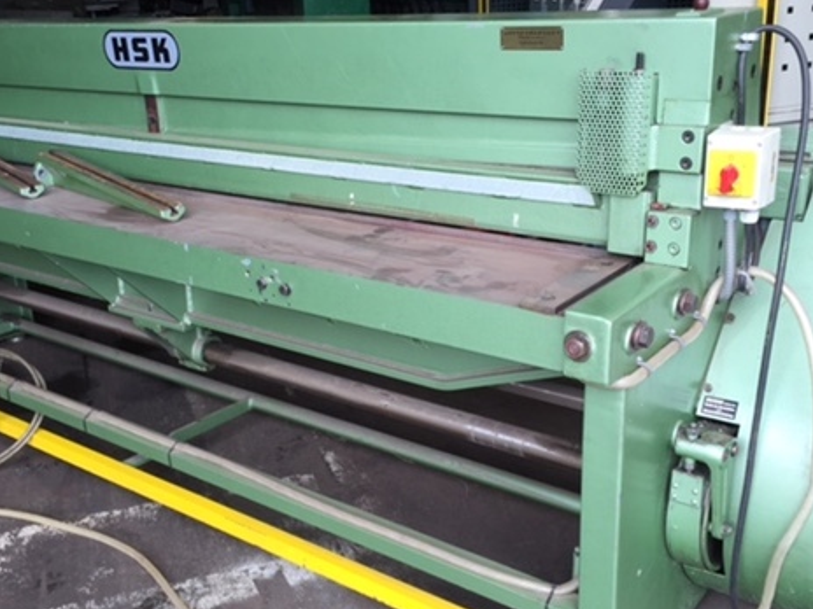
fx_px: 939
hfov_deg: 46.7
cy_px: 336
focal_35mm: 40
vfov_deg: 35.9
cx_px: 350
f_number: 2.2
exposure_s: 1/120
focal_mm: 4.15
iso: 32
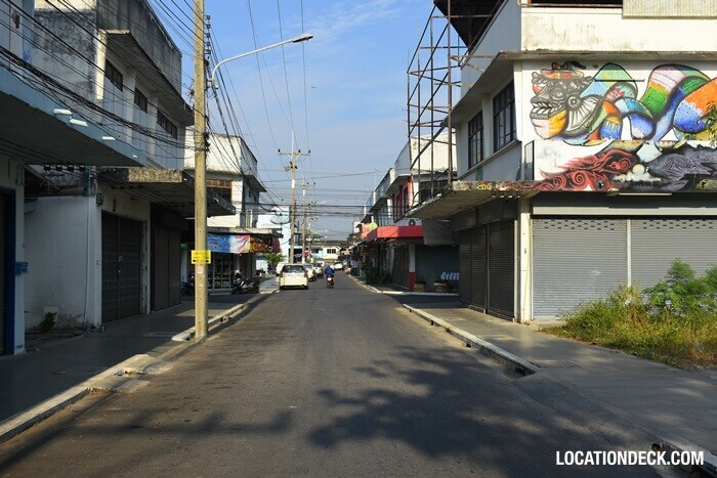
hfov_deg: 49.5
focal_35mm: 39
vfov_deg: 34.2
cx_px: 358
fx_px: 777
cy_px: 239
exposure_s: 1/400
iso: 125
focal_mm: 26
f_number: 7.1
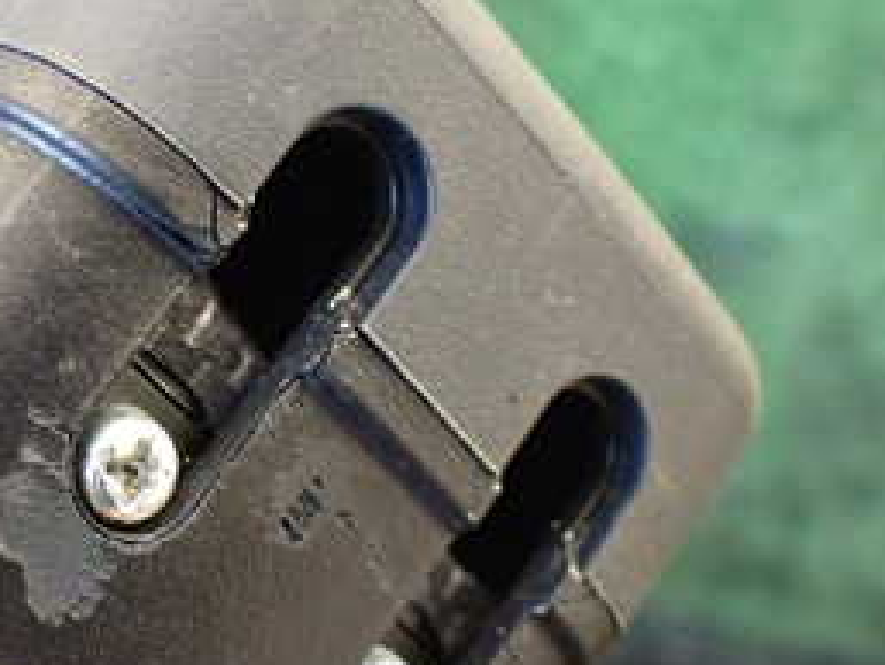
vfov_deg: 21.0
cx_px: 69
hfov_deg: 26.7
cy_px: 410
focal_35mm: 70
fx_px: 1790
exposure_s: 1/125
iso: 800
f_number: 2.3
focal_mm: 5.4
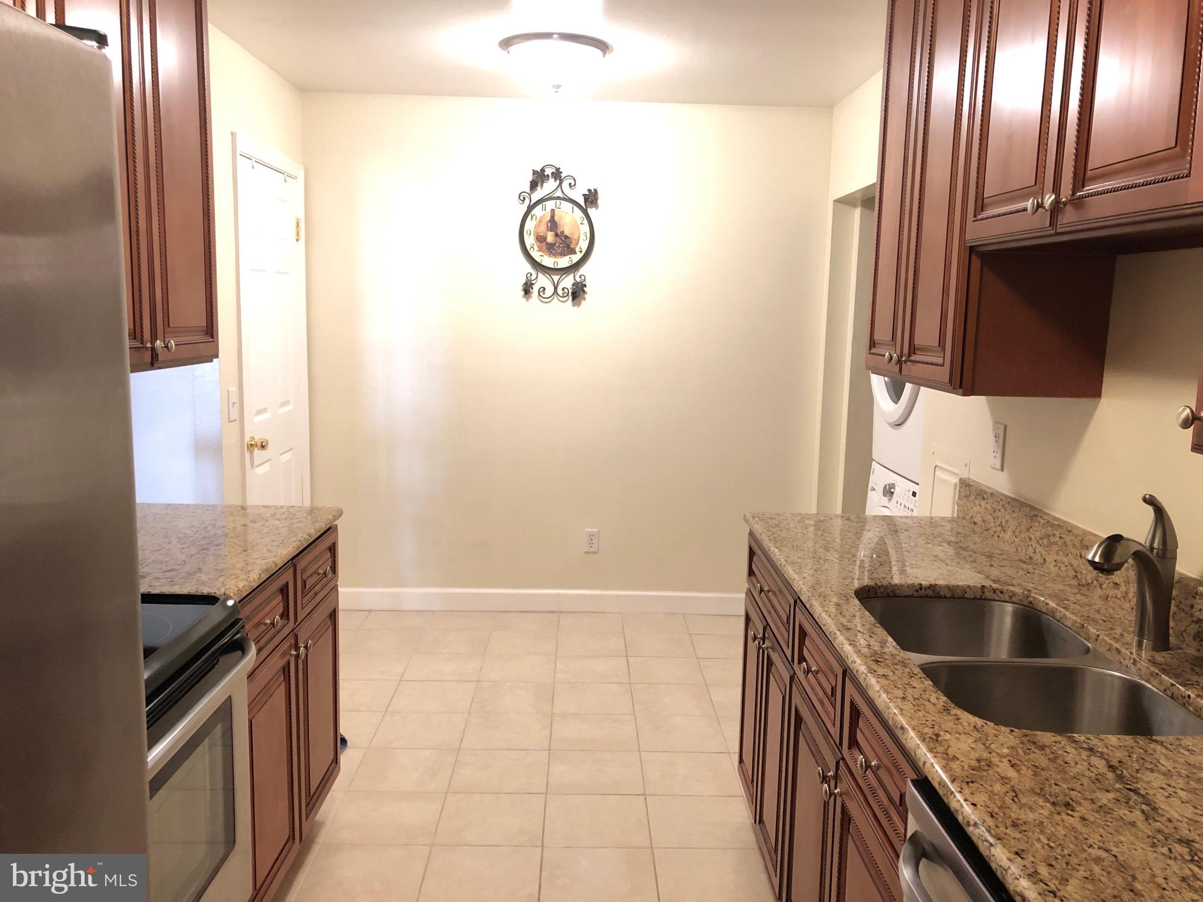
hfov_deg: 63.4
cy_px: 451
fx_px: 973
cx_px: 602
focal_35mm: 28
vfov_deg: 49.7
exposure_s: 1/13
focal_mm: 4
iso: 100
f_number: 1.8
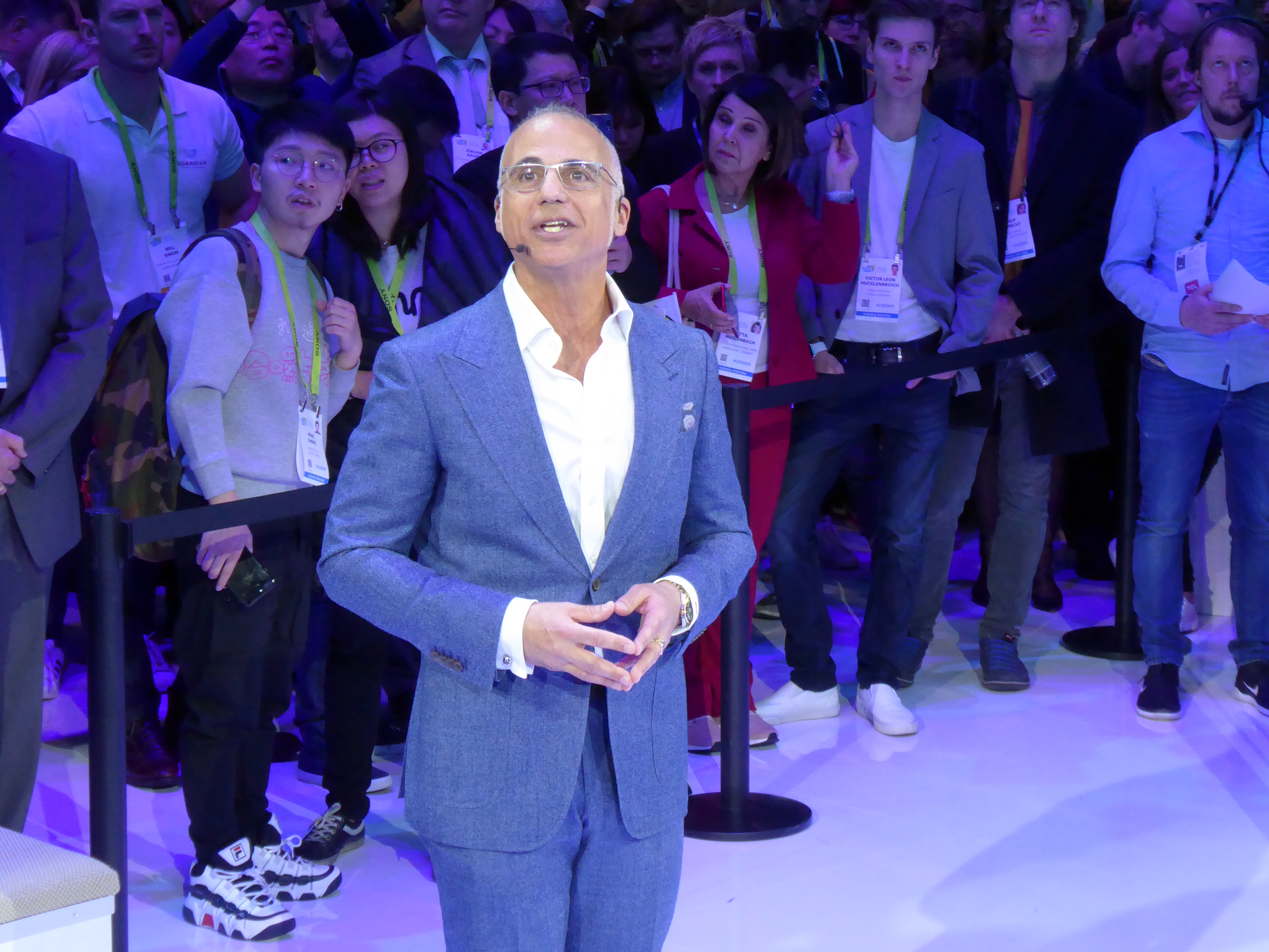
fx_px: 3593
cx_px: 634
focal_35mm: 98
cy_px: 476
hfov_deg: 20.0
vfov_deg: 15.1
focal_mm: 16.1
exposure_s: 1/125
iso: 500
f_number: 4.9
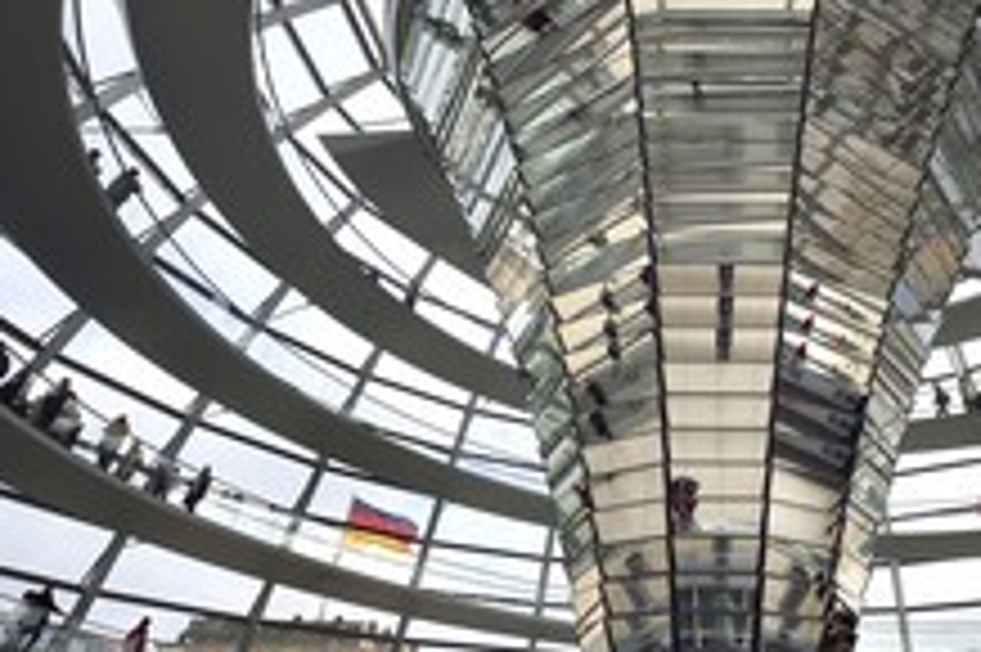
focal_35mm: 27
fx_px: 735
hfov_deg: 64.1
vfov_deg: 47.6
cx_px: 716
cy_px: 265
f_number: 11
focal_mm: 14
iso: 400
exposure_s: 1/400
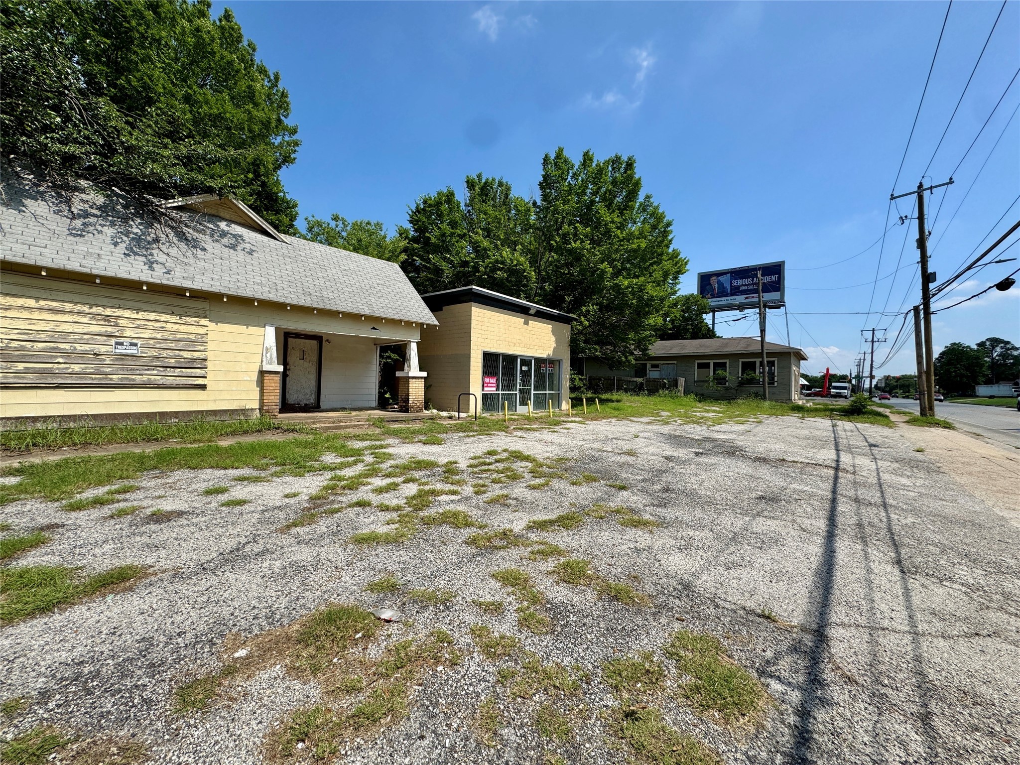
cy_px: 382
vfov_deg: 85.7
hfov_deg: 102.1
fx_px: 413
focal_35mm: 14
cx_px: 510
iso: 50
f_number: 2.2
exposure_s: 1/2083
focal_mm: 2.22
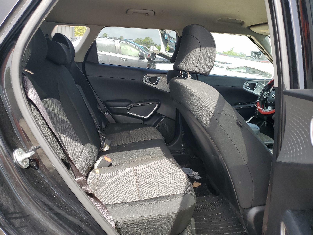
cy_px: 118
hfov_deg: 67.3
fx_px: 235
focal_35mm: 26
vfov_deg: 53.1
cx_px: 156
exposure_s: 1/500
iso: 50
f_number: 1.5
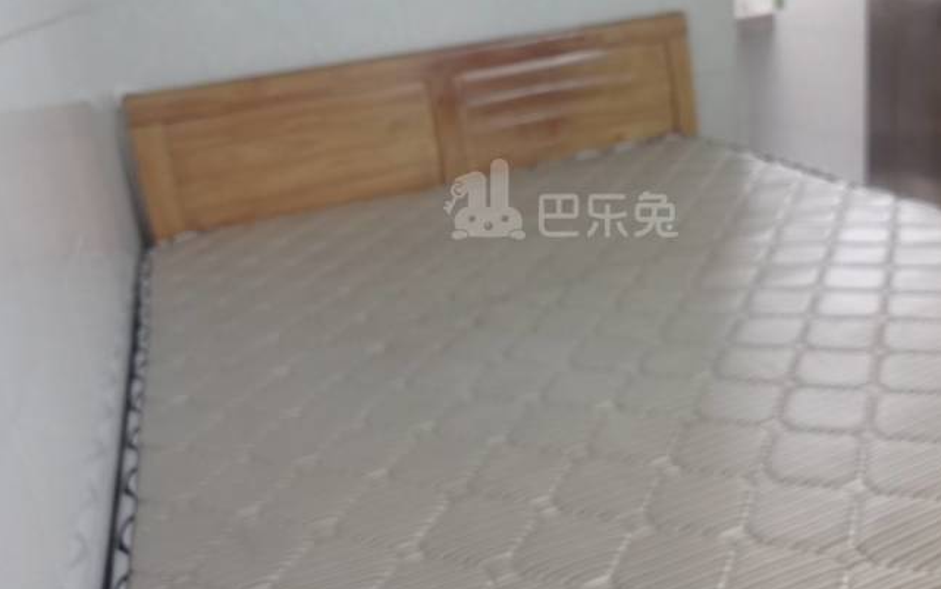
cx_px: 561
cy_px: 200
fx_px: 949
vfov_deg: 34.2
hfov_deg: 52.4
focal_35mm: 37
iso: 449
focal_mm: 4.7
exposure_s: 1/30
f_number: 1.79
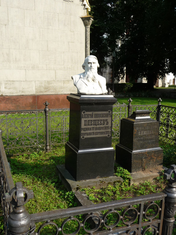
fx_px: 237
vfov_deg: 52.6
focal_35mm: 35
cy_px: 118
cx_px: 88
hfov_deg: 40.7
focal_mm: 4.7
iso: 100
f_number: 3.3
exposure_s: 1/640
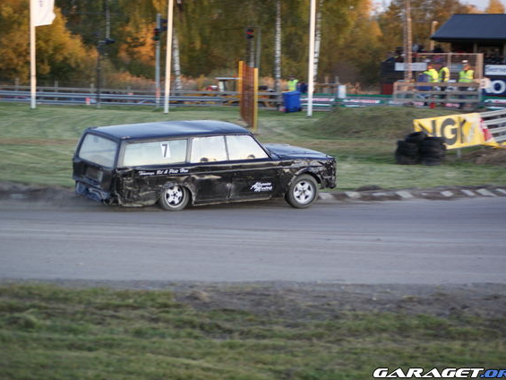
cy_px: 190
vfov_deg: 12.1
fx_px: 1792
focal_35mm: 123
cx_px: 240
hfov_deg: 16.1
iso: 400
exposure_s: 1/160
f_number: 4
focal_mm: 75
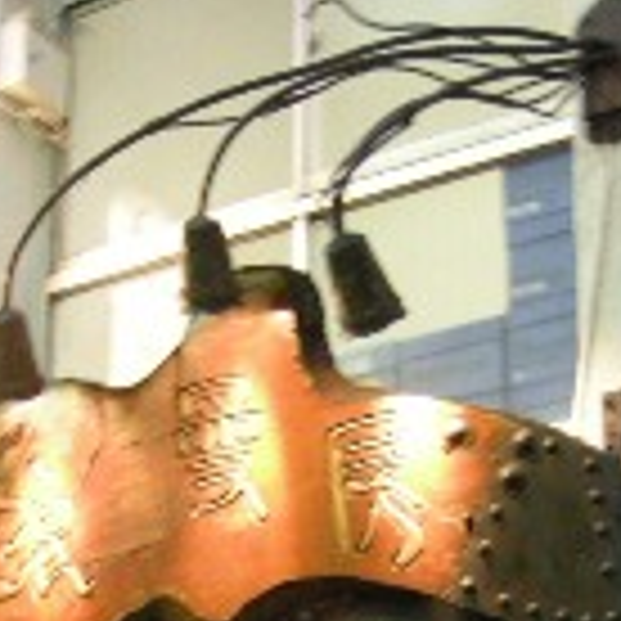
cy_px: 886
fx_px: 1867
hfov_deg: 18.9
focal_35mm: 92
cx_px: 331
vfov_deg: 17.3
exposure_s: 1/12.2
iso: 400
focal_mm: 7.5
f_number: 2.7
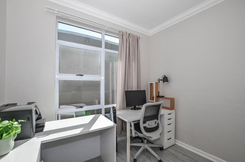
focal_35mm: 15
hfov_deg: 100.5
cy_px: 81
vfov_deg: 77.1
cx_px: 122
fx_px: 102
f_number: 8
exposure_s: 1/250
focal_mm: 10
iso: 140
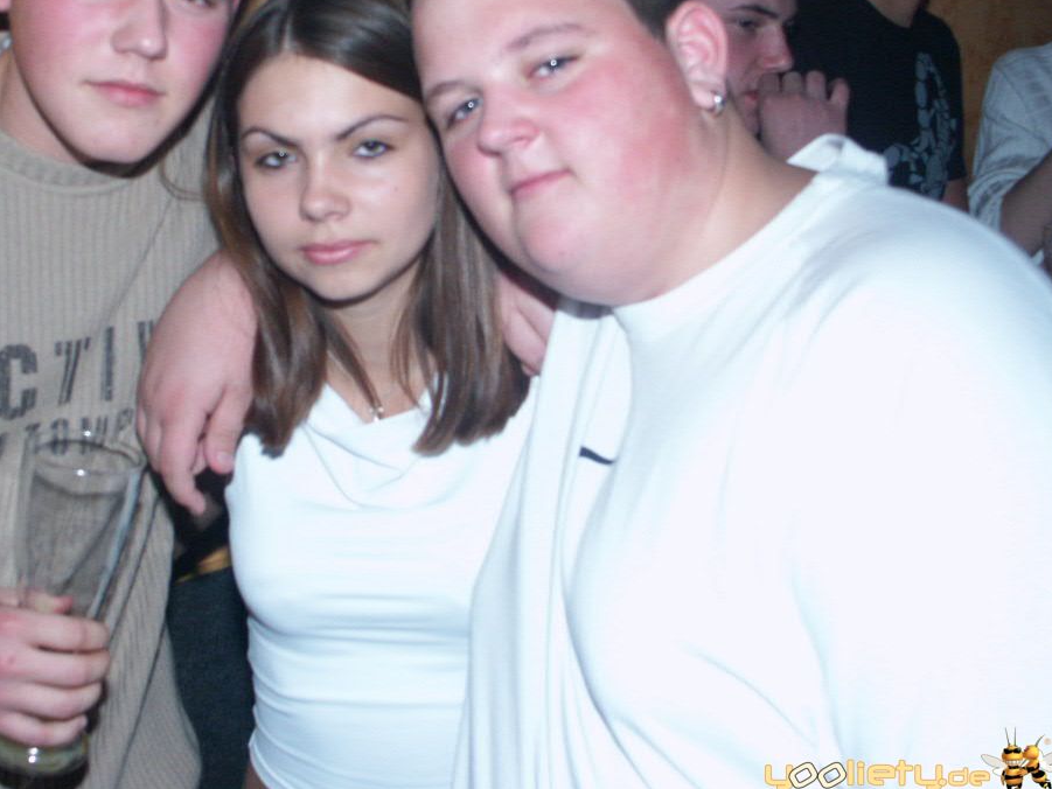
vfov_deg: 26.8
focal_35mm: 54
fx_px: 1641
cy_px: 250
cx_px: 353
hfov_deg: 35.2
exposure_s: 1/45
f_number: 2.8
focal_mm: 9.98
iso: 200
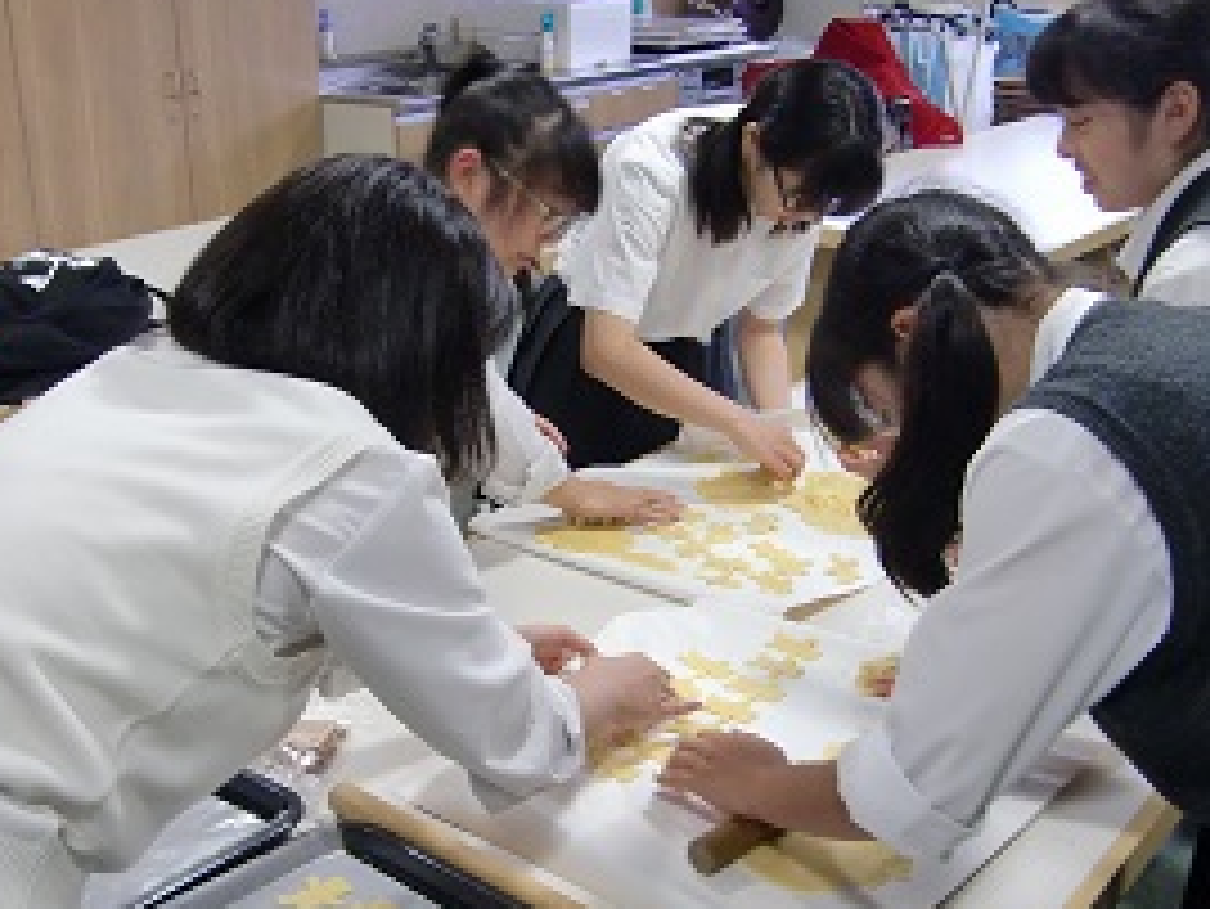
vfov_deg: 29.4
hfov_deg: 38.9
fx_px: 1714
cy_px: 644
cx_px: 571
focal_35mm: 49
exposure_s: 1/60
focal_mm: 5.8
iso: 200
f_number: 2.7
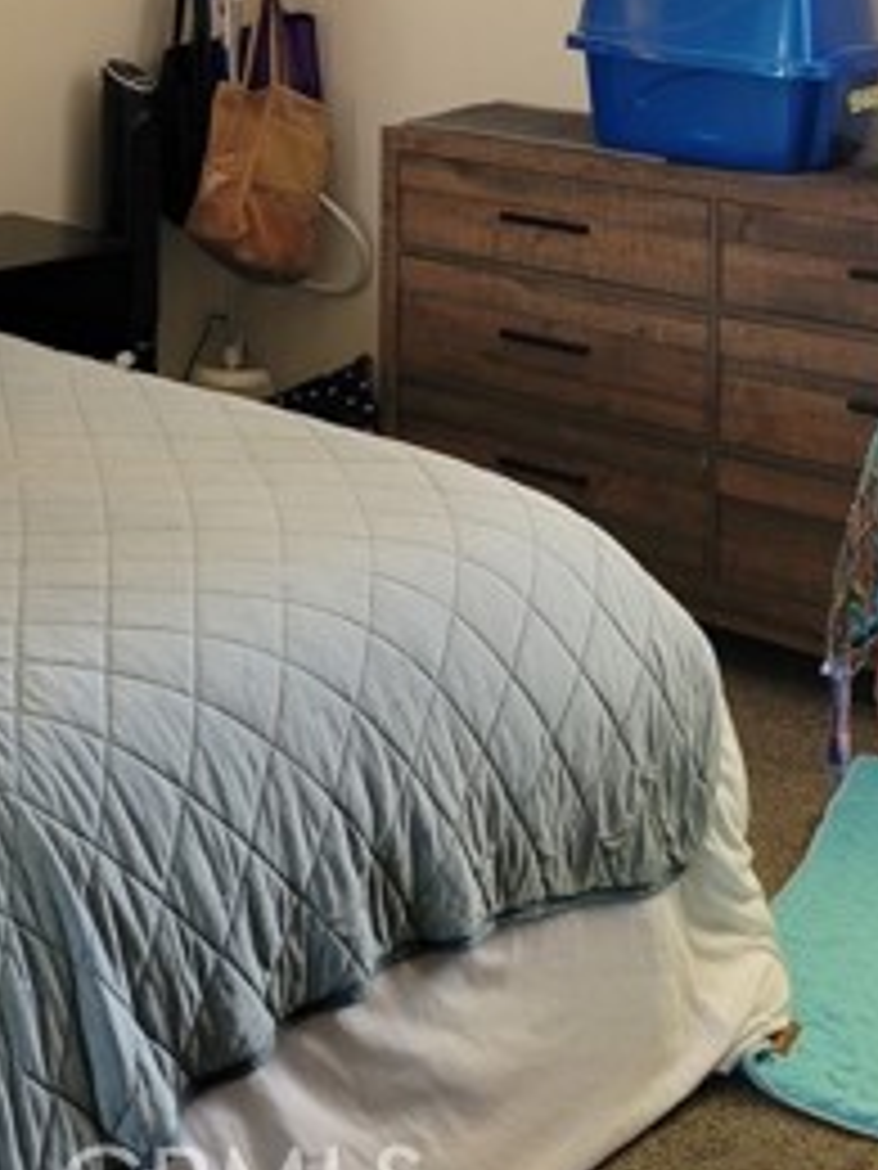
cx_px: 54
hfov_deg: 22.3
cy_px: -189
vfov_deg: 27.1
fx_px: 2164
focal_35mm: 64
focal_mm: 5.4
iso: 160
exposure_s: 1/60
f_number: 1.8
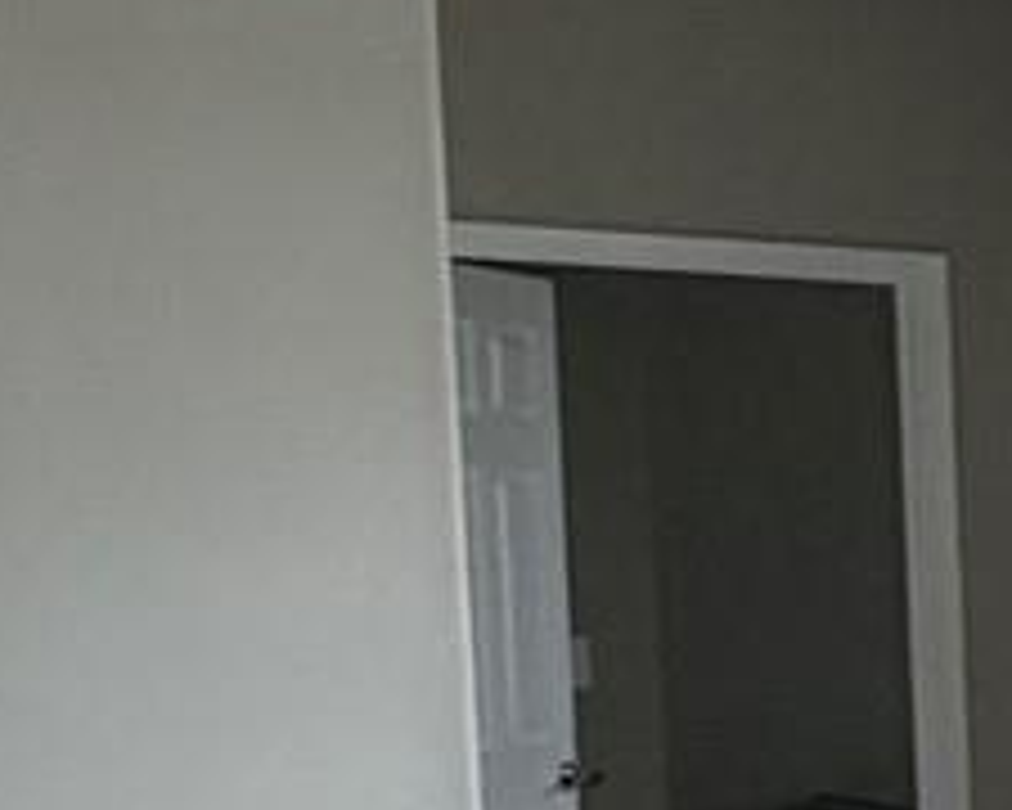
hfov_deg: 9.7
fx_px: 2905
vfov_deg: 15.7
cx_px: 3495
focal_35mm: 97
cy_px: 716
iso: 80
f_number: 2.2
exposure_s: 1/120
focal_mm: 2.22
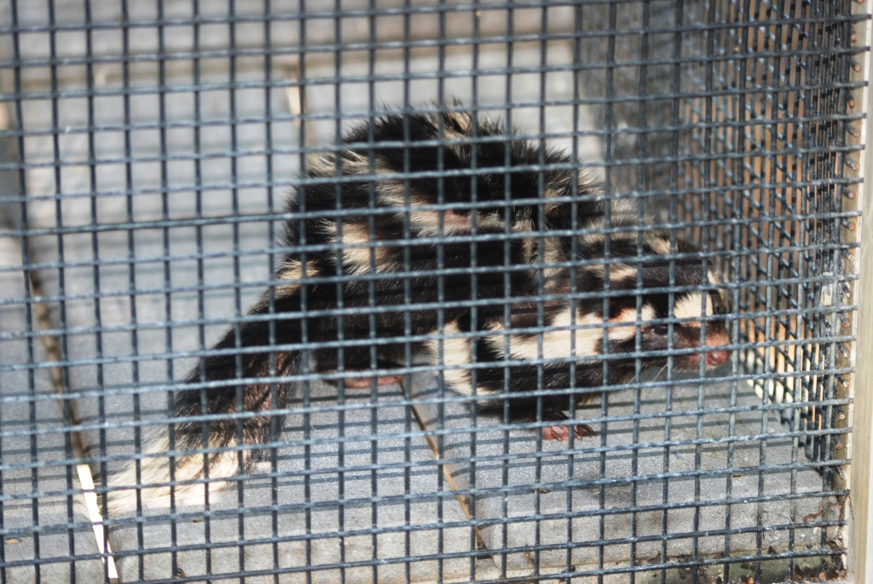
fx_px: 2986
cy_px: 292
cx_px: 436
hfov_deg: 16.6
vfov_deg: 11.2
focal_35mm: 123
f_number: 4
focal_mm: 82
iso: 400
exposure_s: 1/60
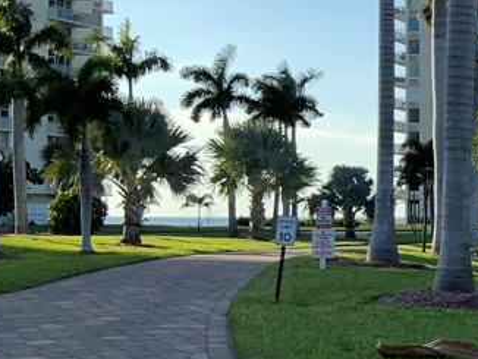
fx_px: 1258
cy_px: 208
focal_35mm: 91
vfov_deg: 16.2
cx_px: 707
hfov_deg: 19.0
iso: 16
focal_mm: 3
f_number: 1.8
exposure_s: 1/1377
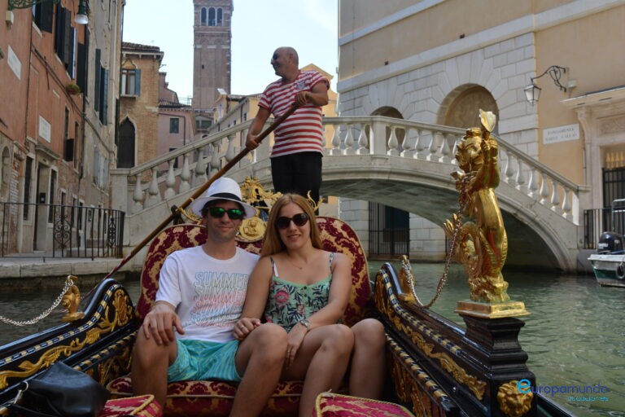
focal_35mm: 36
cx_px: 312
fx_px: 625
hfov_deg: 53.1
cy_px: 208
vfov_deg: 36.9
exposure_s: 1/200
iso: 100
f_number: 8
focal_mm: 24
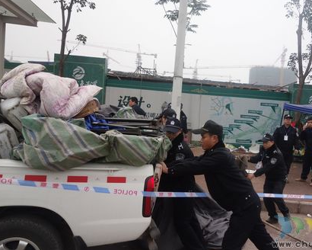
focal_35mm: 32
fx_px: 295
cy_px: 125
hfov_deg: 55.3
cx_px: 186
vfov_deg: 45.8
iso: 800
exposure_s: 1/2000
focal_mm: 10.4
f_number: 2.5
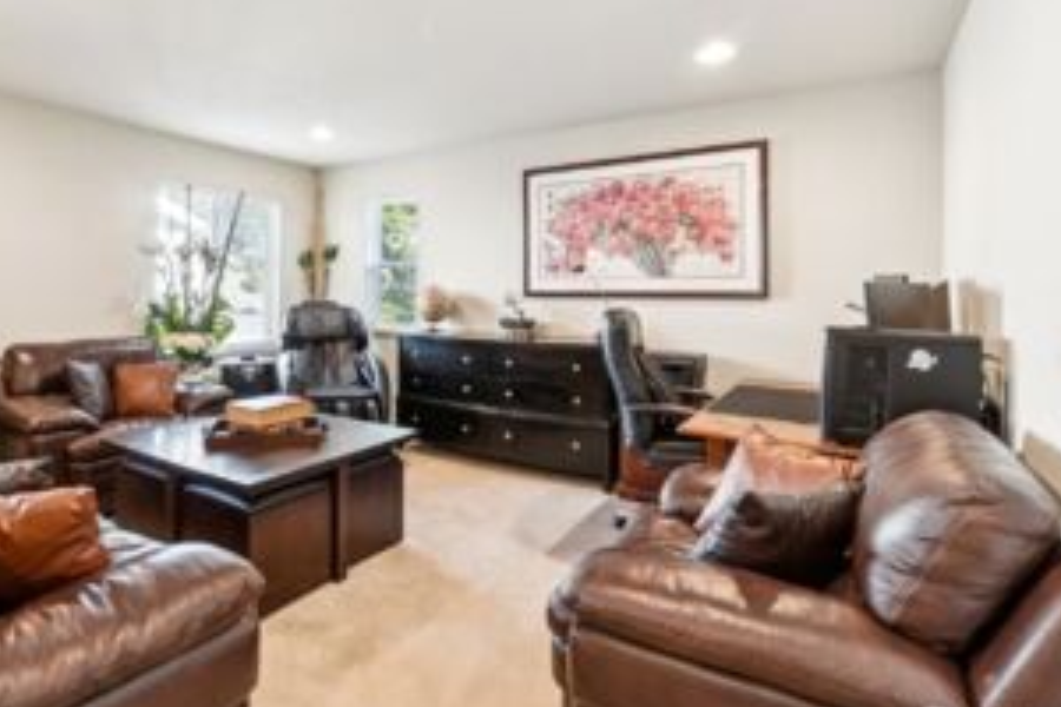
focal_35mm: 20
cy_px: 288
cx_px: 410
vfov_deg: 61.5
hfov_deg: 82.7
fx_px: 589
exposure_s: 1/2.5
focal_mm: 10
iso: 200
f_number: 9
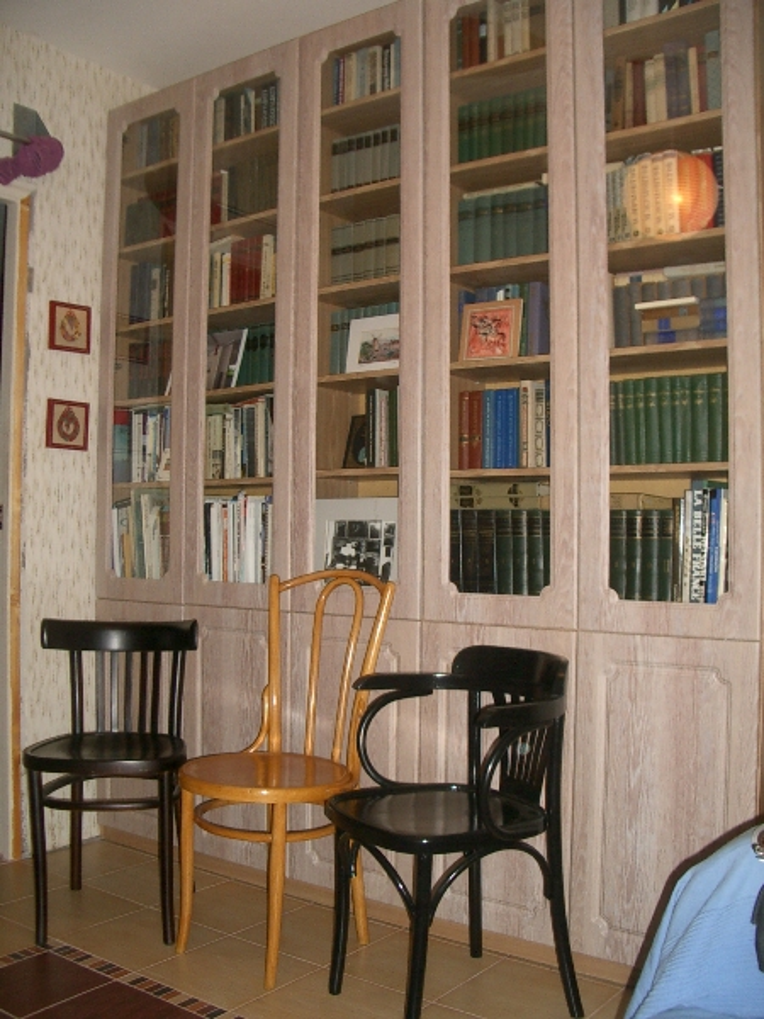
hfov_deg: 40.7
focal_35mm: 35
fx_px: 1030
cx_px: 382
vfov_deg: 52.6
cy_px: 510
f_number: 2.6
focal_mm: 5.8
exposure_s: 1/40
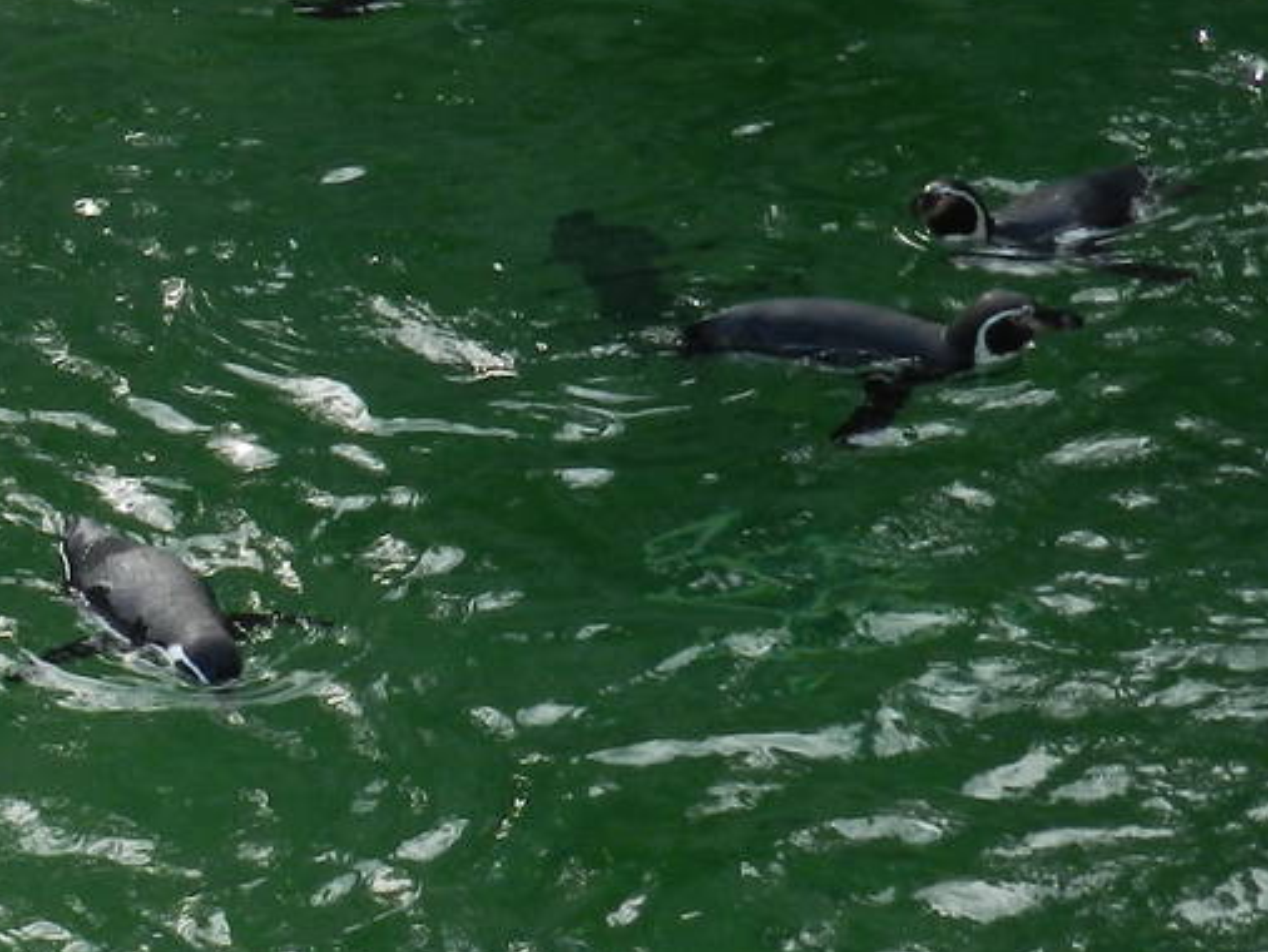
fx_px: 7879
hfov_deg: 9.1
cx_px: -268
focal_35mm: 215
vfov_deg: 6.9
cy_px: 506
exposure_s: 1/320
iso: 160
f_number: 4.7
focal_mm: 12.1
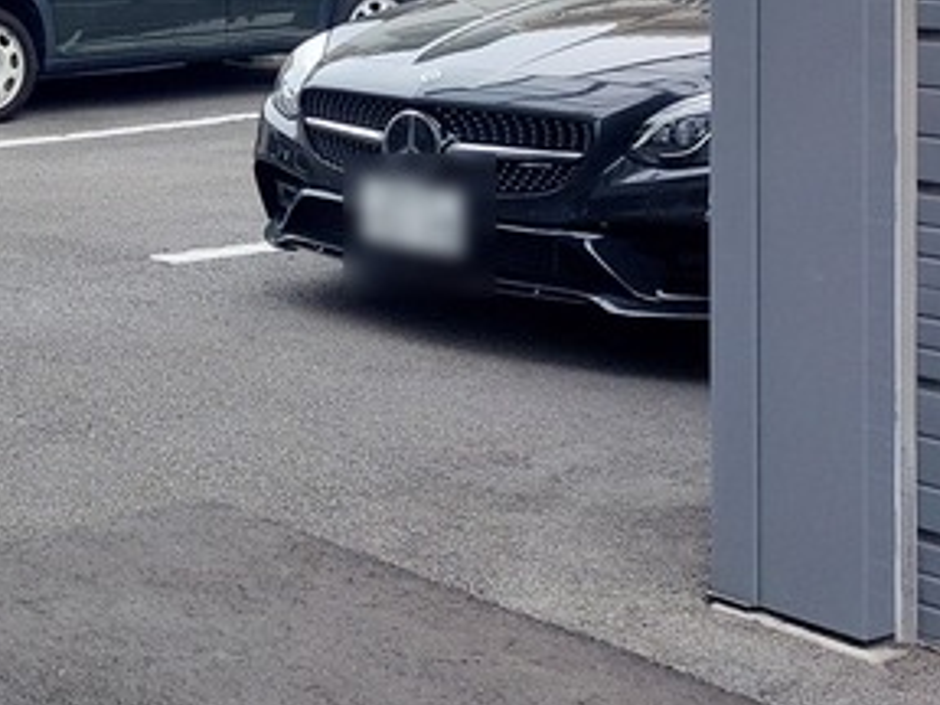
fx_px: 2172
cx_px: -431
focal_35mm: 80
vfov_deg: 17.6
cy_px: -137
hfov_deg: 21.0
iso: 25
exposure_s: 1/481
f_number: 1.8
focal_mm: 5.23
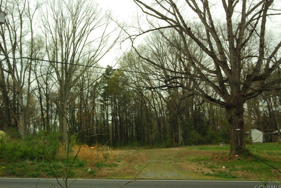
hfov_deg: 51.9
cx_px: 139
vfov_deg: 35.9
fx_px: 289
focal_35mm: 37
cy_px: 95
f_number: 25
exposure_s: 1/200
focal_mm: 24
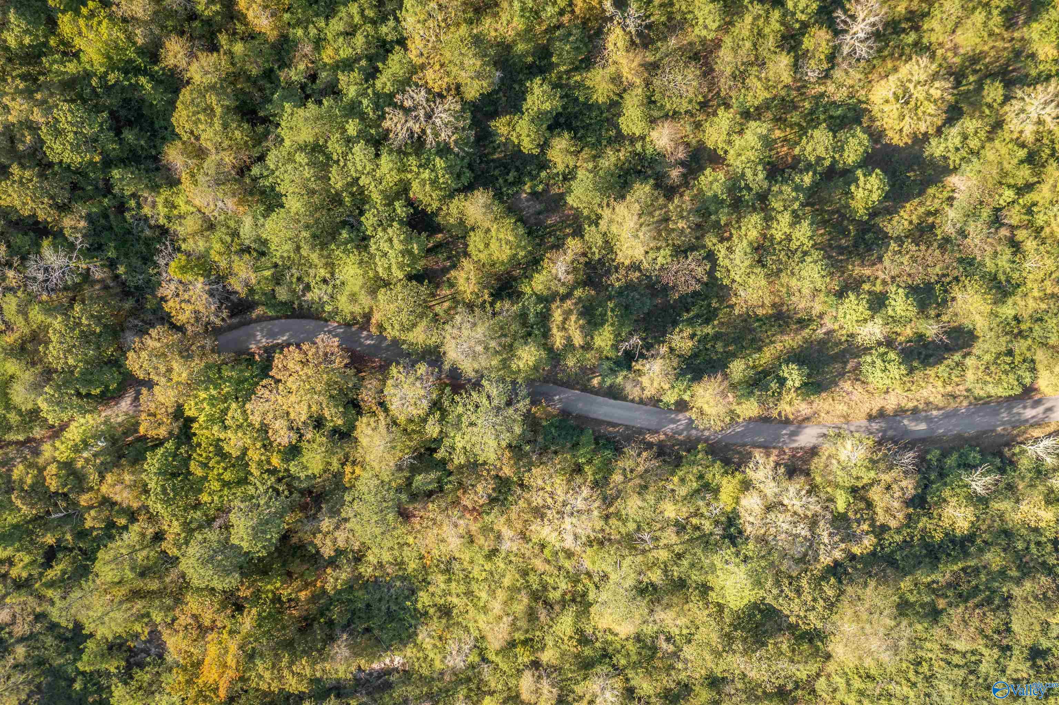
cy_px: 352
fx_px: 823
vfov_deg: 46.4
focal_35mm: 28
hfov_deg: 65.5
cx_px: 530
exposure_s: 1/100
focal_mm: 10.26
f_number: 3.5
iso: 100
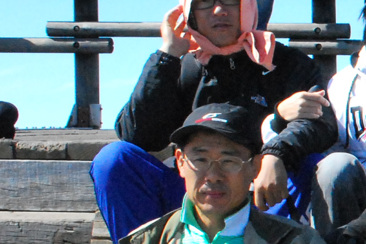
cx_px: 823
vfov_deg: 7.3
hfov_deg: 9.8
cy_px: 229
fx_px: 1911
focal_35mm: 188
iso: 1600
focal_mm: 26
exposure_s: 1/800
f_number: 14
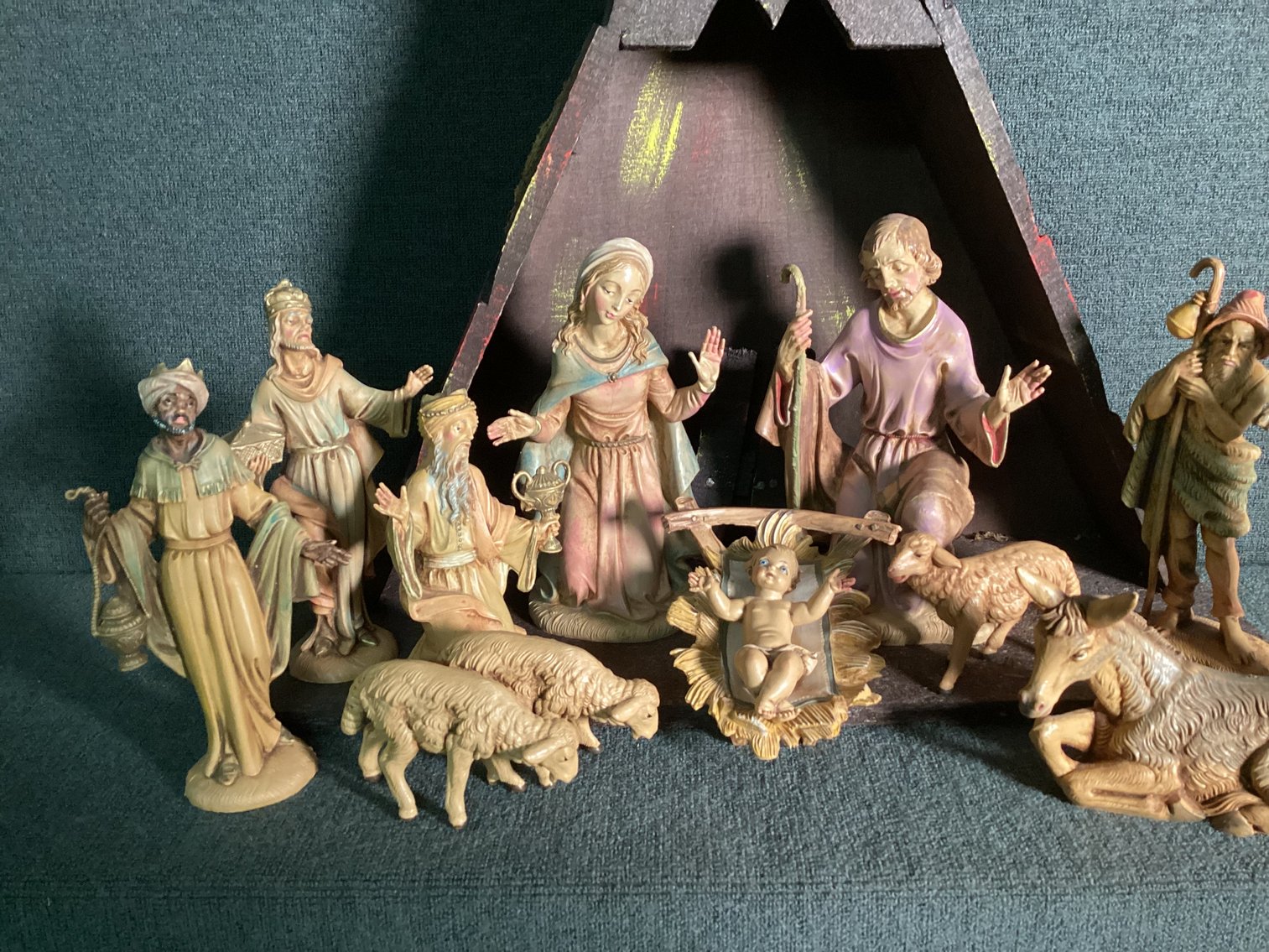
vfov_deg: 45.4
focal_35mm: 31
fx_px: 1137
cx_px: 634
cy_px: 476
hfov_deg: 58.3
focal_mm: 3.3
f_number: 2.4
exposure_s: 1/40
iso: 320
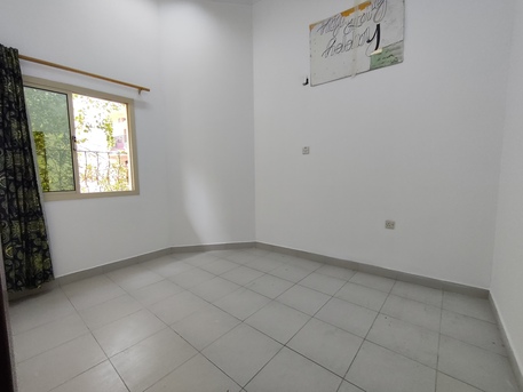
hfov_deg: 98.2
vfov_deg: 81.8
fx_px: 227
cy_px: 196
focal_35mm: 15
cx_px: 262
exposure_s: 1/100
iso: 160
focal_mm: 1.65
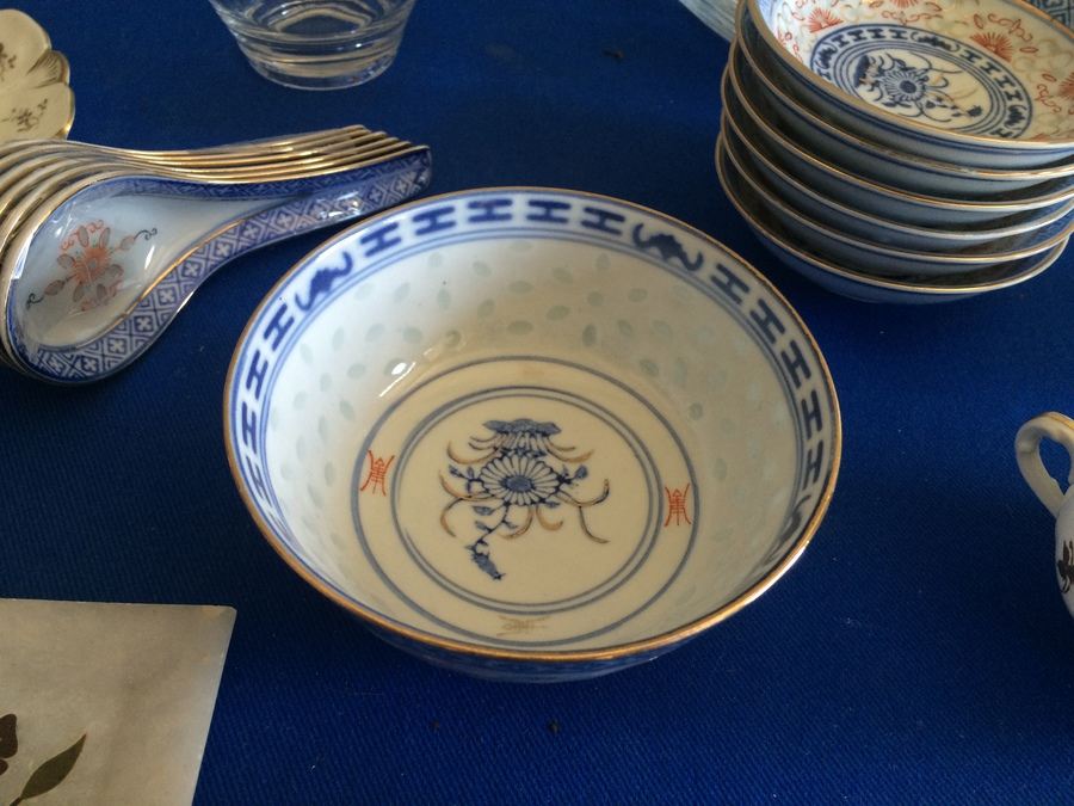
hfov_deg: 61.7
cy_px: 403
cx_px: 537
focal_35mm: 29
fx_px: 900
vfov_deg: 48.2
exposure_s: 1/30
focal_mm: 4.15
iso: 64
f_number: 2.2
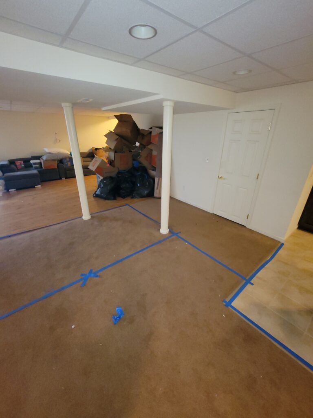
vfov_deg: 106.2
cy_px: 209
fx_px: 157
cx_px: 156
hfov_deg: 89.9
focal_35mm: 13
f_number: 2.2
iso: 640
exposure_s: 1/22
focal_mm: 2.2
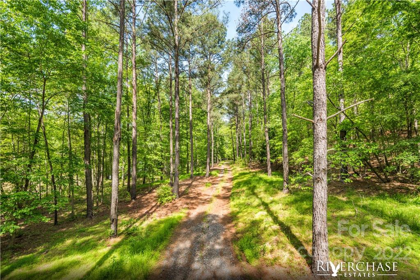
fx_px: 187
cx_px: 210
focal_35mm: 16
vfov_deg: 73.8
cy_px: 140
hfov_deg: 96.7
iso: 200
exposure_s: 1/160
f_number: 7.1
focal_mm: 16
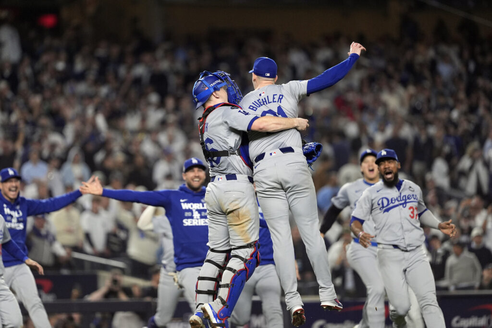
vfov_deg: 4.6
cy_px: 164
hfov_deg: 6.9
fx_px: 4098
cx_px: 246
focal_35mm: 300
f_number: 2.8
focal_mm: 300
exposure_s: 1/2000
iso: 2500
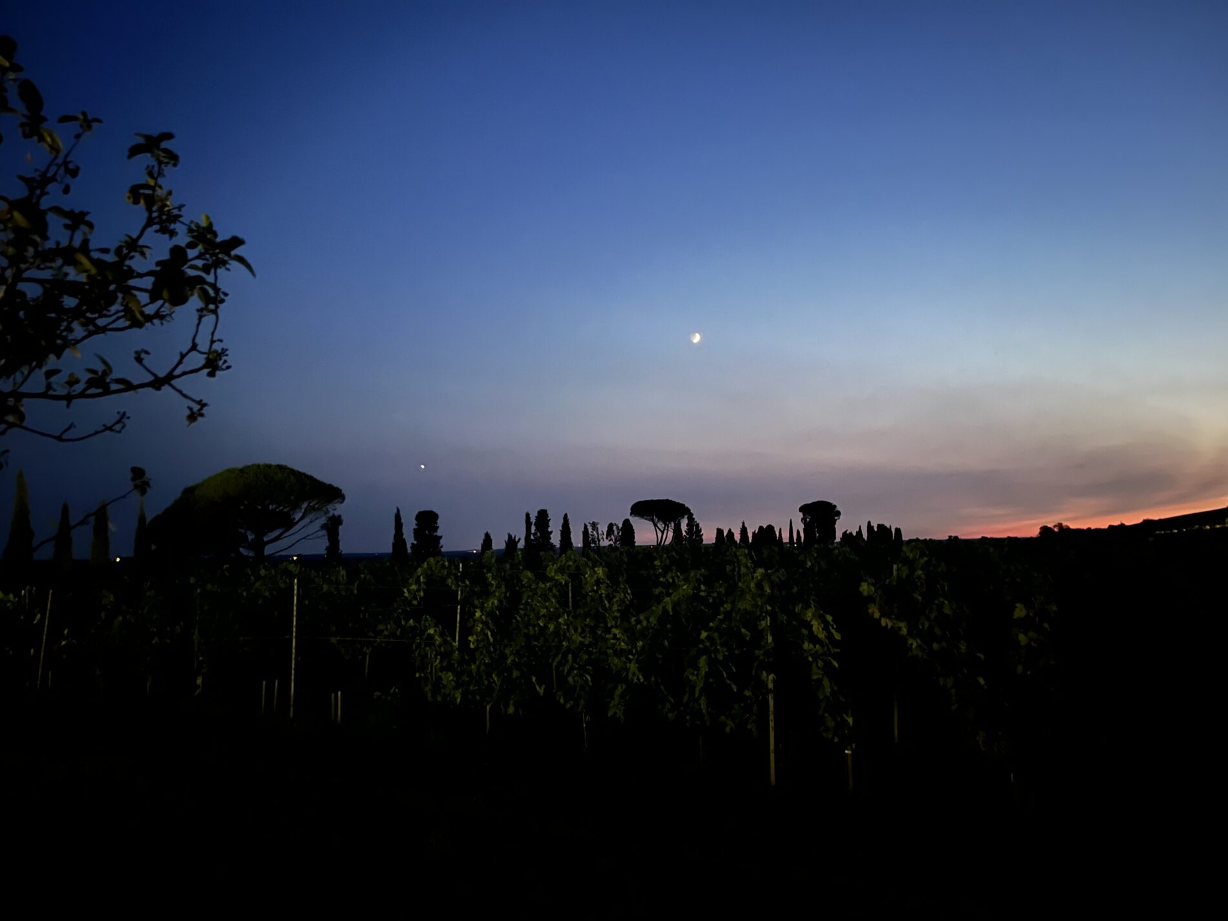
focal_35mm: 26
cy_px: 460
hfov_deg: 67.3
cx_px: 614
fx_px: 922
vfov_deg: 53.1
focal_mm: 5.1
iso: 1000
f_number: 1.6
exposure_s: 1/5
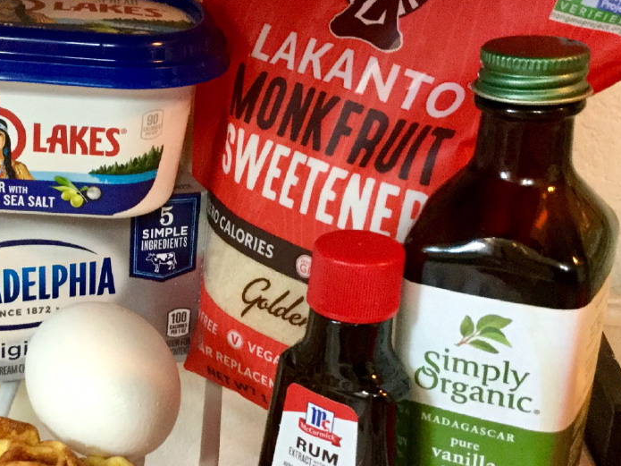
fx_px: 951
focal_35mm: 53
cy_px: 335
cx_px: 146
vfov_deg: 27.2
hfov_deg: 35.3
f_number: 2.4
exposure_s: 1/17
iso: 200
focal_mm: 3.3
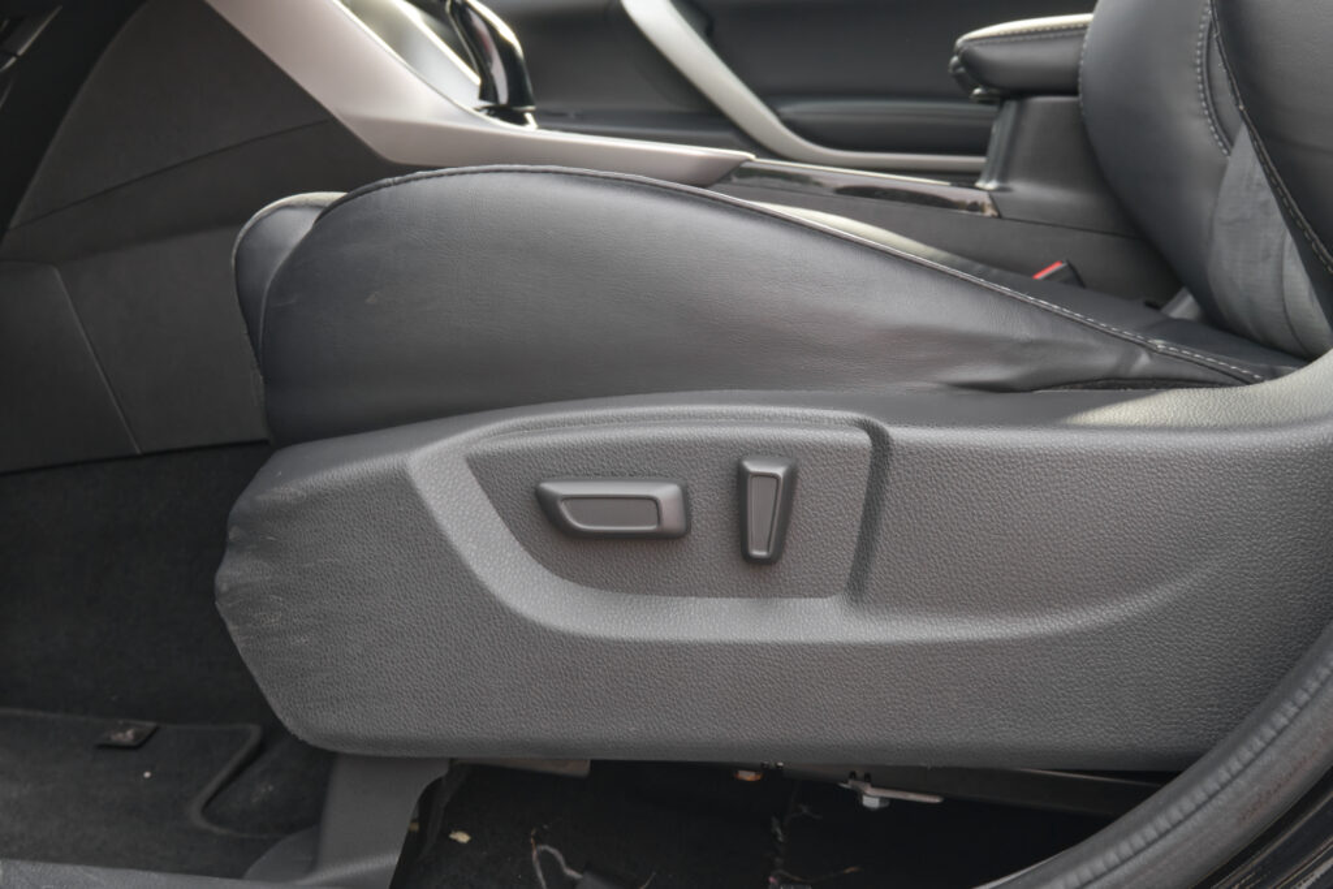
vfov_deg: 30.5
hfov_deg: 44.5
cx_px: 666
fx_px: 1629
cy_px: 444
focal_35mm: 44
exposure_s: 1/80
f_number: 9
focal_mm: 29.6
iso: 2000
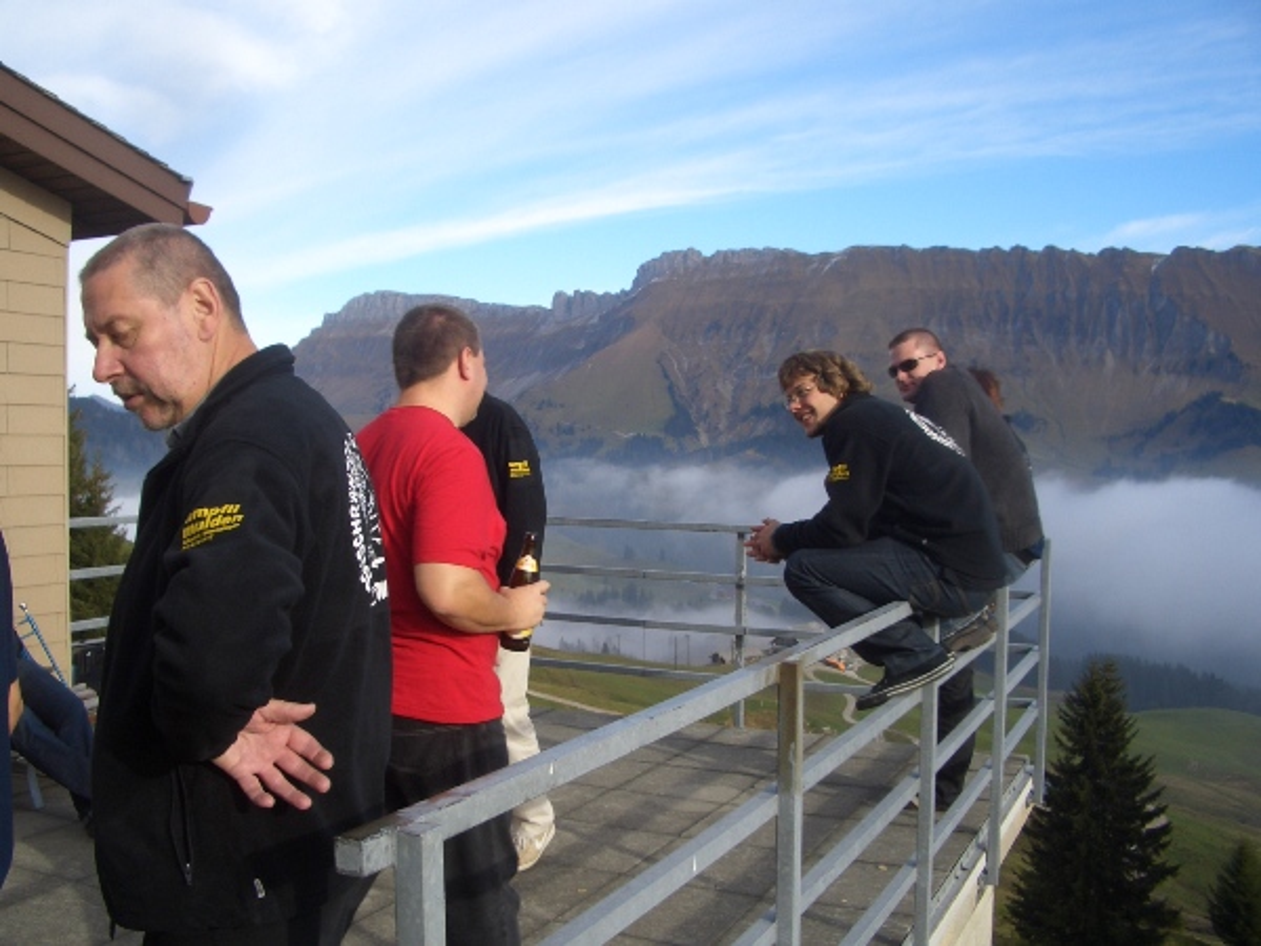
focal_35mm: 35
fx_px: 1275
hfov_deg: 52.6
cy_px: 473
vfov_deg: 40.7
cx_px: 630
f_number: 4.3
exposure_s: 1/200
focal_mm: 5.8
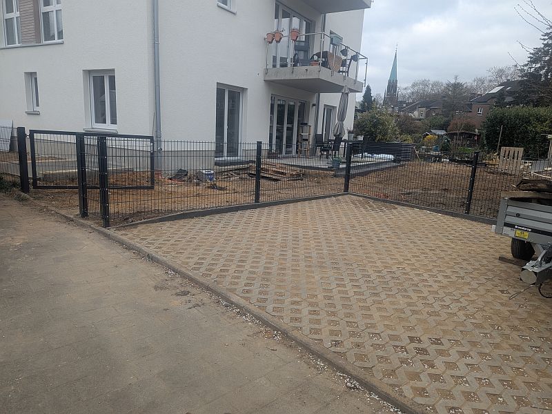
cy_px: 207
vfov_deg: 56.8
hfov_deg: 71.6
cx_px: 276
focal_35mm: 24
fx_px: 383
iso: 48
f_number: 1.85
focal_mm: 6.81
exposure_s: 1/618
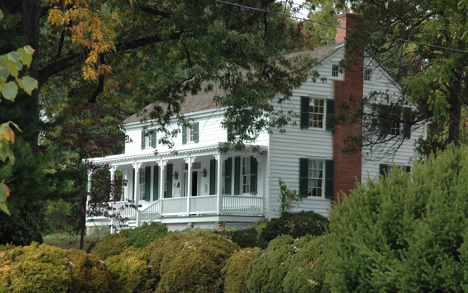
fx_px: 1365
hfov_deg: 19.5
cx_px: 234
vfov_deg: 12.2
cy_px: 143
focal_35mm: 107
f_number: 7.1
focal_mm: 70
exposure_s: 1/200
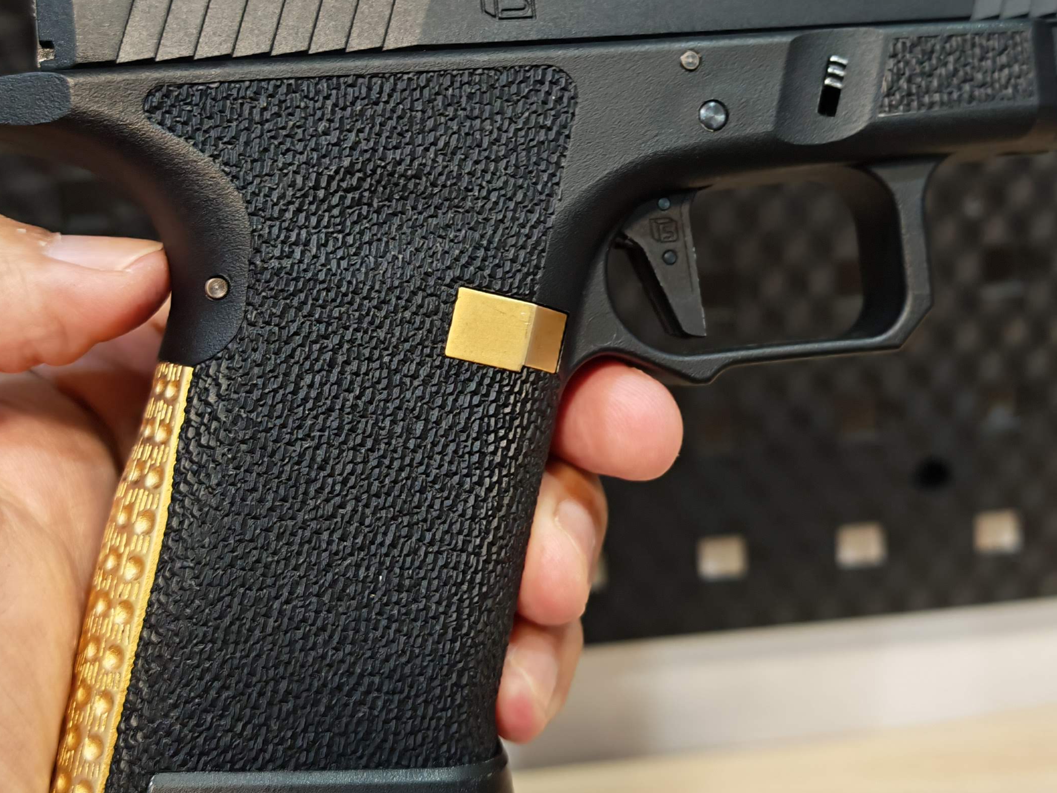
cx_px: 552
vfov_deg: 30.7
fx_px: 1435
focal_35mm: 47
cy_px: 279
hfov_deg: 40.4
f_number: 2
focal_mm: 6.83
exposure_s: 1/33
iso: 250
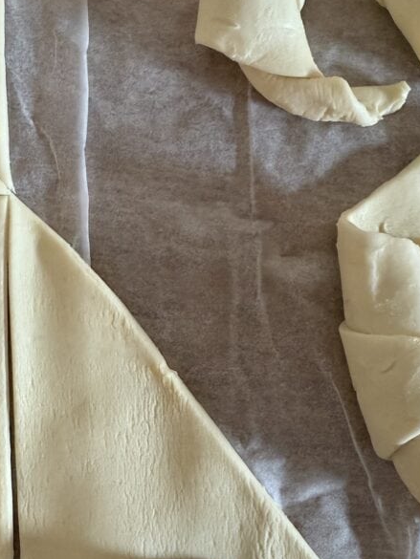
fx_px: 679
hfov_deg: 34.3
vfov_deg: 43.9
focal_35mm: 42
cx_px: 195
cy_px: 387
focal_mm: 2.22
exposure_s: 1/60
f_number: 2.2
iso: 400
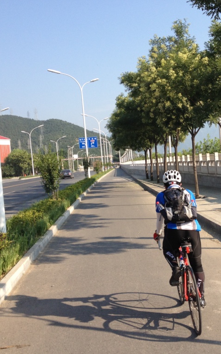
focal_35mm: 50
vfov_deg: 40.3
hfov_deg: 25.6
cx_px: 163
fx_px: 482
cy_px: 178
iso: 64
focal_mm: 4.28
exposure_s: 1/1126
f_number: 2.4
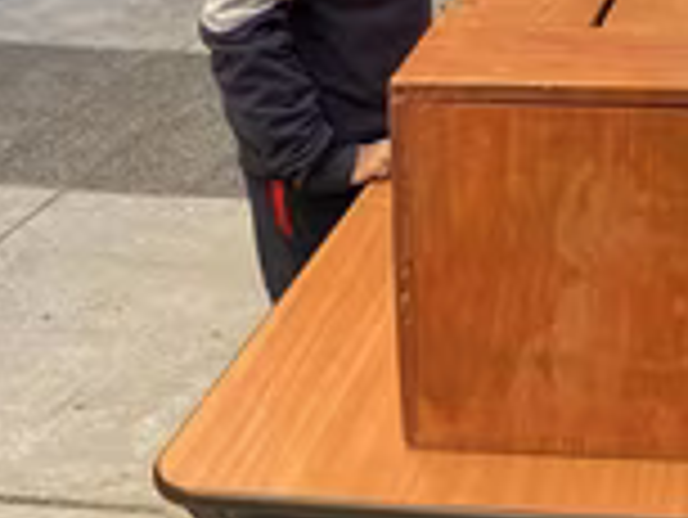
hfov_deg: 27.1
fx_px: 1353
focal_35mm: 68
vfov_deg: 21.2
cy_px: 63
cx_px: 670
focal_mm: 4.25
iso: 64
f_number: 1.8
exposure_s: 1/121
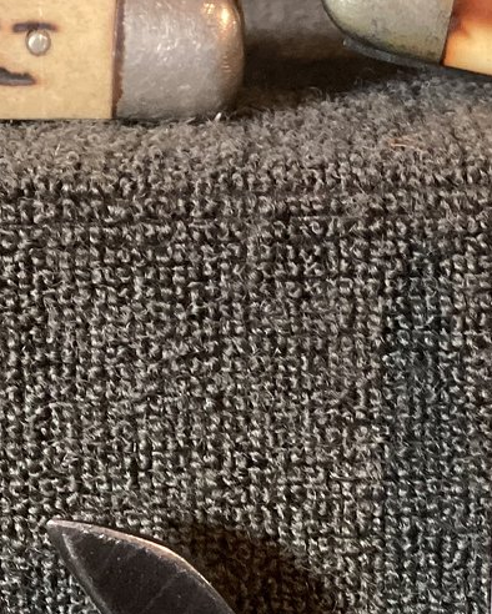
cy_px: 8
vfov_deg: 20.0
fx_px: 1692
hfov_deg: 16.5
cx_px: 363
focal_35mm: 93
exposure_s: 1/50
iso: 200
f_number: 2.4
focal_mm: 3.3
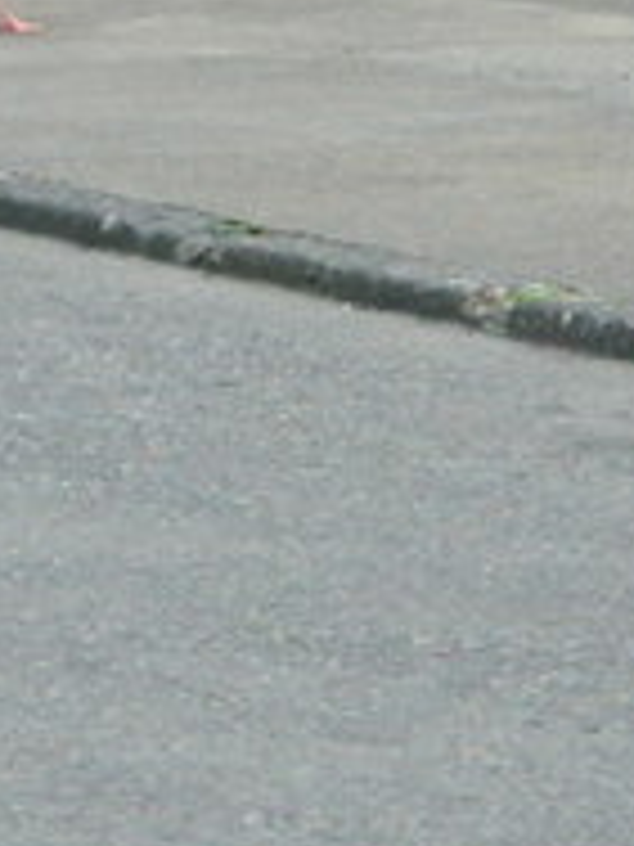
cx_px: -306
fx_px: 13431
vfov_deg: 3.6
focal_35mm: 550
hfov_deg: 2.7
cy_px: -364
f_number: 4.7
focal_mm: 23.2
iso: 400
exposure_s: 1/6
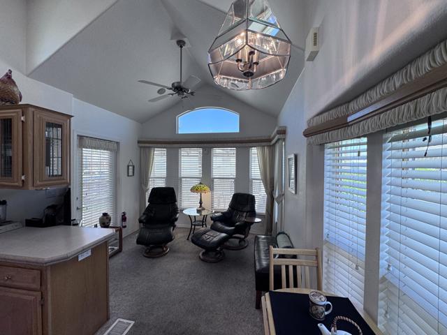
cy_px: 168
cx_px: 224
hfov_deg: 102.1
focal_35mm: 14
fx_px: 181
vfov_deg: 85.7
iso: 100
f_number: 2.2
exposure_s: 1/120
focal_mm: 2.22
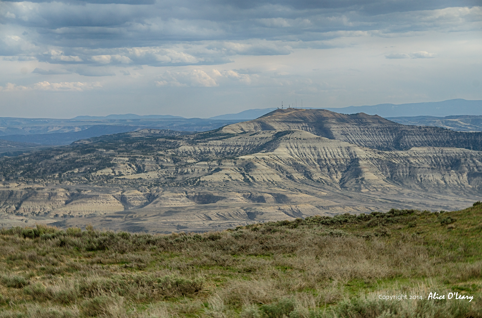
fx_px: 1601
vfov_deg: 11.3
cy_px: 159
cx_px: 241
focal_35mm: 120
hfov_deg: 17.1
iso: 640
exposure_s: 1/800
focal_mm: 80
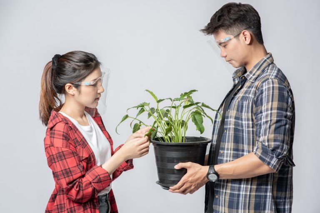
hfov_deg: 23.9
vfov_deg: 16.1
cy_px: 106
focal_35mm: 85
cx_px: 160
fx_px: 755
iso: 100
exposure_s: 1/200
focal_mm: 85
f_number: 5.6
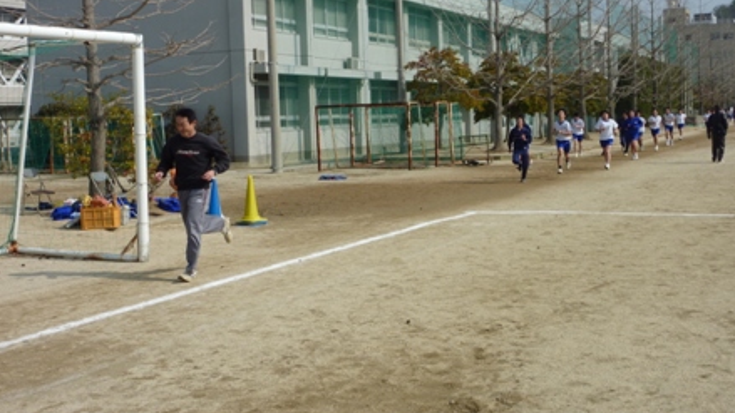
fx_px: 975
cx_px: 368
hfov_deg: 41.3
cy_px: 184
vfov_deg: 23.9
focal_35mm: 50
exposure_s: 1/400
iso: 80
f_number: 5.6
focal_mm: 7.3
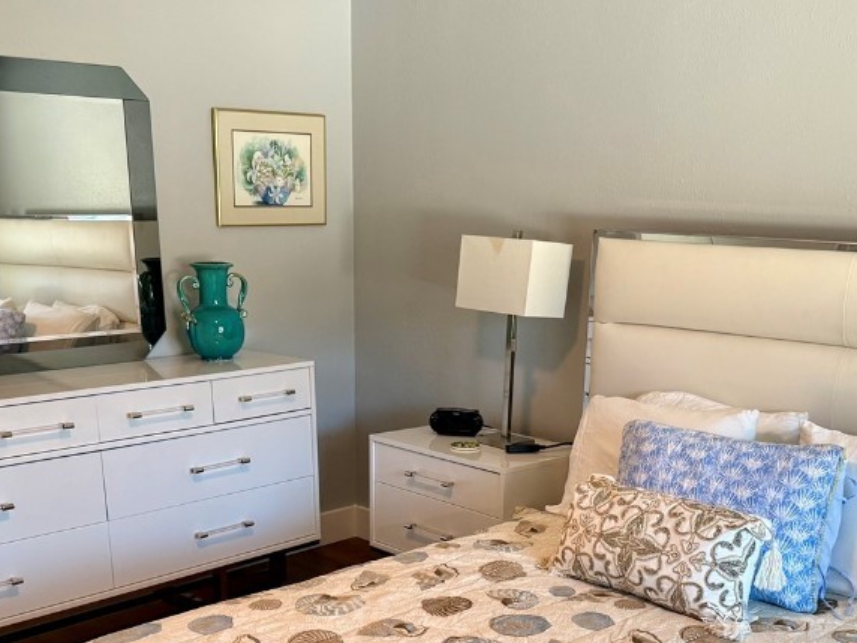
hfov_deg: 43.8
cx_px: 437
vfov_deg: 32.6
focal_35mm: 43
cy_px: 523
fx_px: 1065
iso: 160
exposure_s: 1/120
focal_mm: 6.76
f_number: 1.78
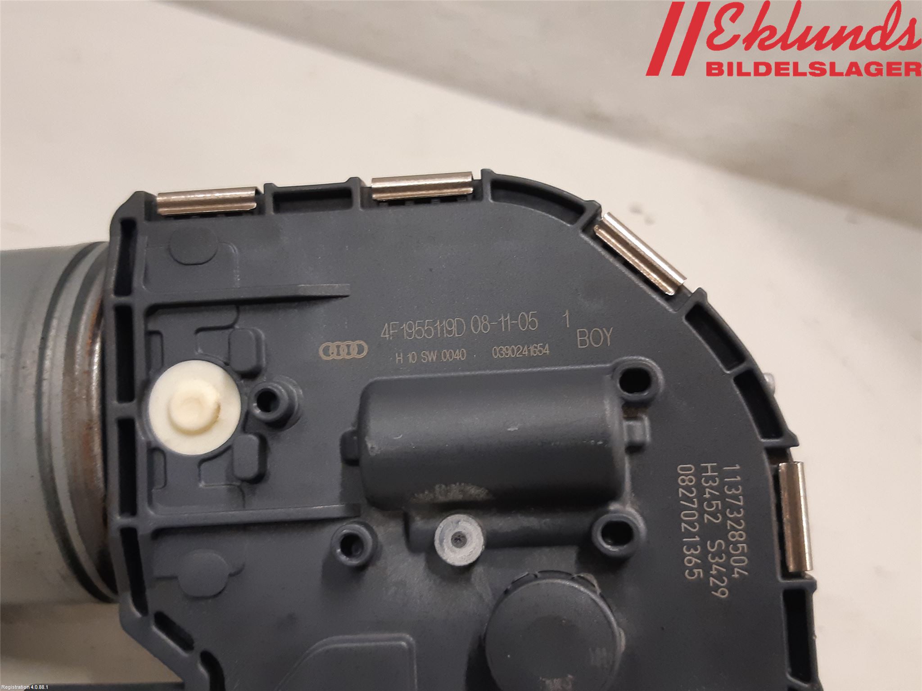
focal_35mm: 26
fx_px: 693
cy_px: 346
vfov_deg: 53.1
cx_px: 461
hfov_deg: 67.3
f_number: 1.7
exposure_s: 1/50
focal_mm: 3.93
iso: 200
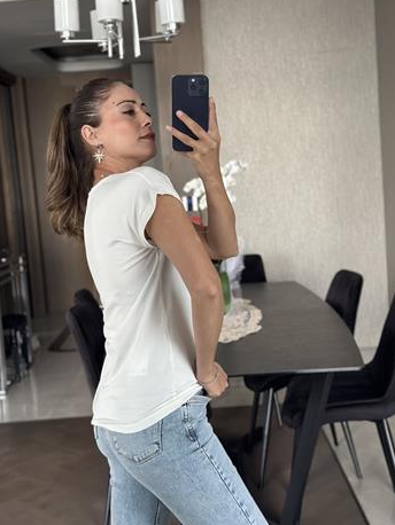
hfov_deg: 27.5
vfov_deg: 36.1
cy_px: 250
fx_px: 806
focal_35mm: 53
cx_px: 179
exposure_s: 1/60
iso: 320
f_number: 1.78
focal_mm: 6.86
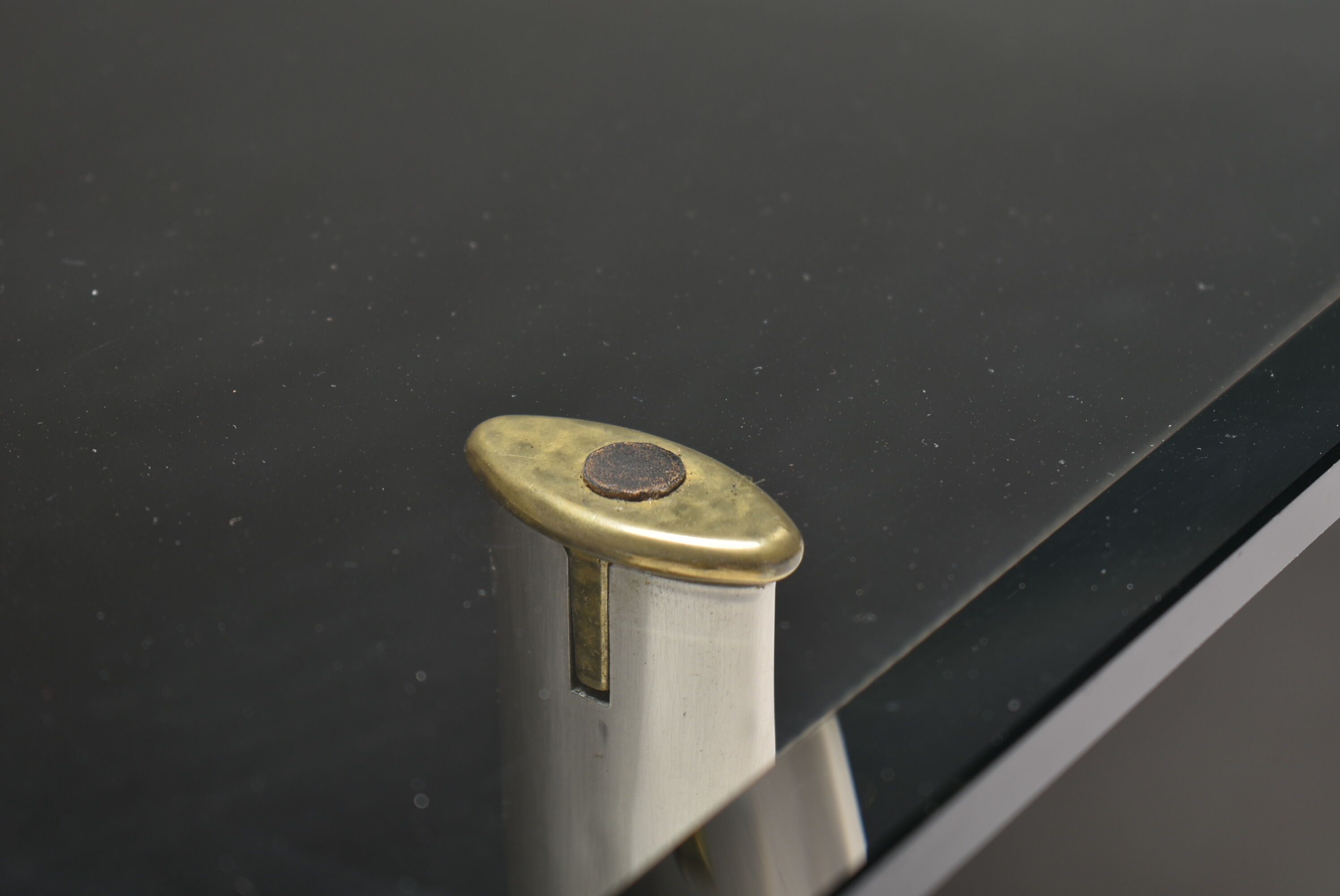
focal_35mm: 82
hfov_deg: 24.6
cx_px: 670
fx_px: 3073
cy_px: 448
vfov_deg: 16.6
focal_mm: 55
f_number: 5.6
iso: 100
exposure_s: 1/160
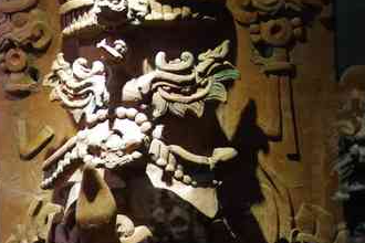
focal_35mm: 105
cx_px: -47
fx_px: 1064
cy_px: 274
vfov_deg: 12.8
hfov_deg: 18.6
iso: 3200
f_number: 4
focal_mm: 23.1
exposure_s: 1/13
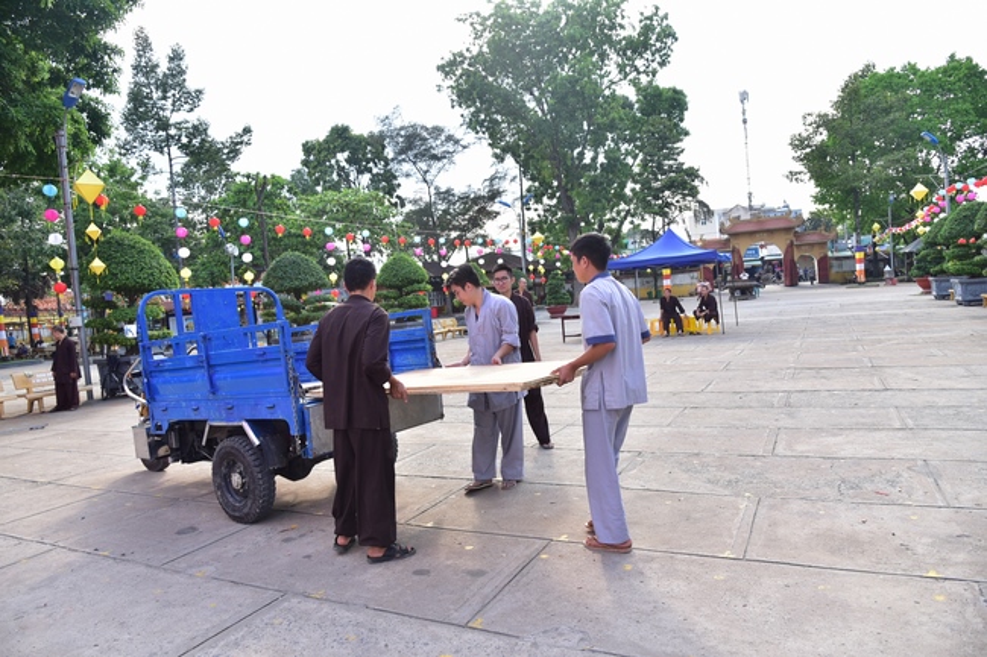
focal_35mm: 24
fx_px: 658
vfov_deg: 53.1
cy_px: 328
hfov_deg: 73.8
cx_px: 494
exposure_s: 1/200
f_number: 5.6
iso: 200
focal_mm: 24
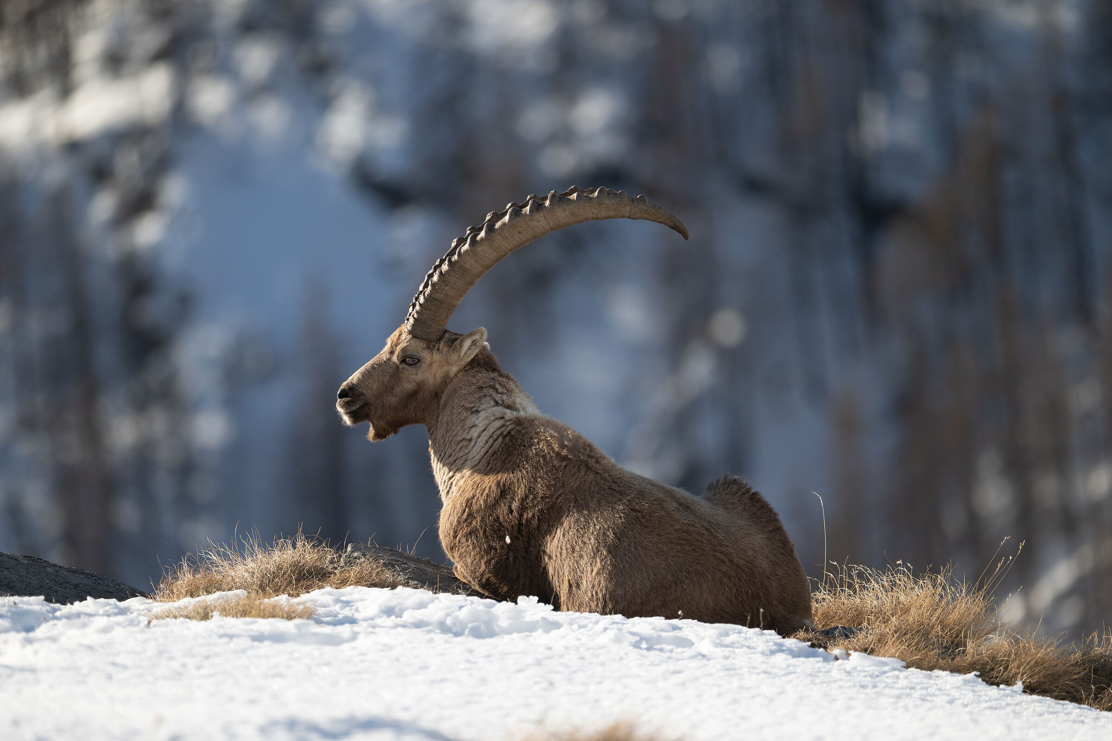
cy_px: 370
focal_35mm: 400
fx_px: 12355
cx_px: 556
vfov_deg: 3.4
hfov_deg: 5.2
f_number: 4.5
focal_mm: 400
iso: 720
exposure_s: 1/3200
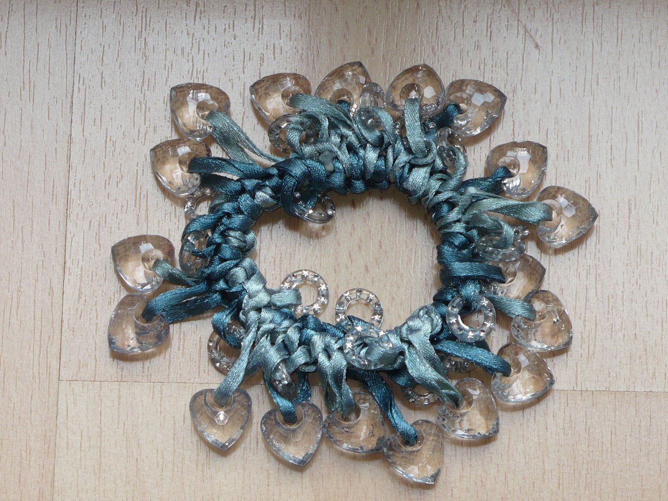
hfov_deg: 12.0
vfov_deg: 9.0
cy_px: 250
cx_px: 334
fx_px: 3184
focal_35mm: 165
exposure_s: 1/40
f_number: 3.8
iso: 100
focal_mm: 22.9
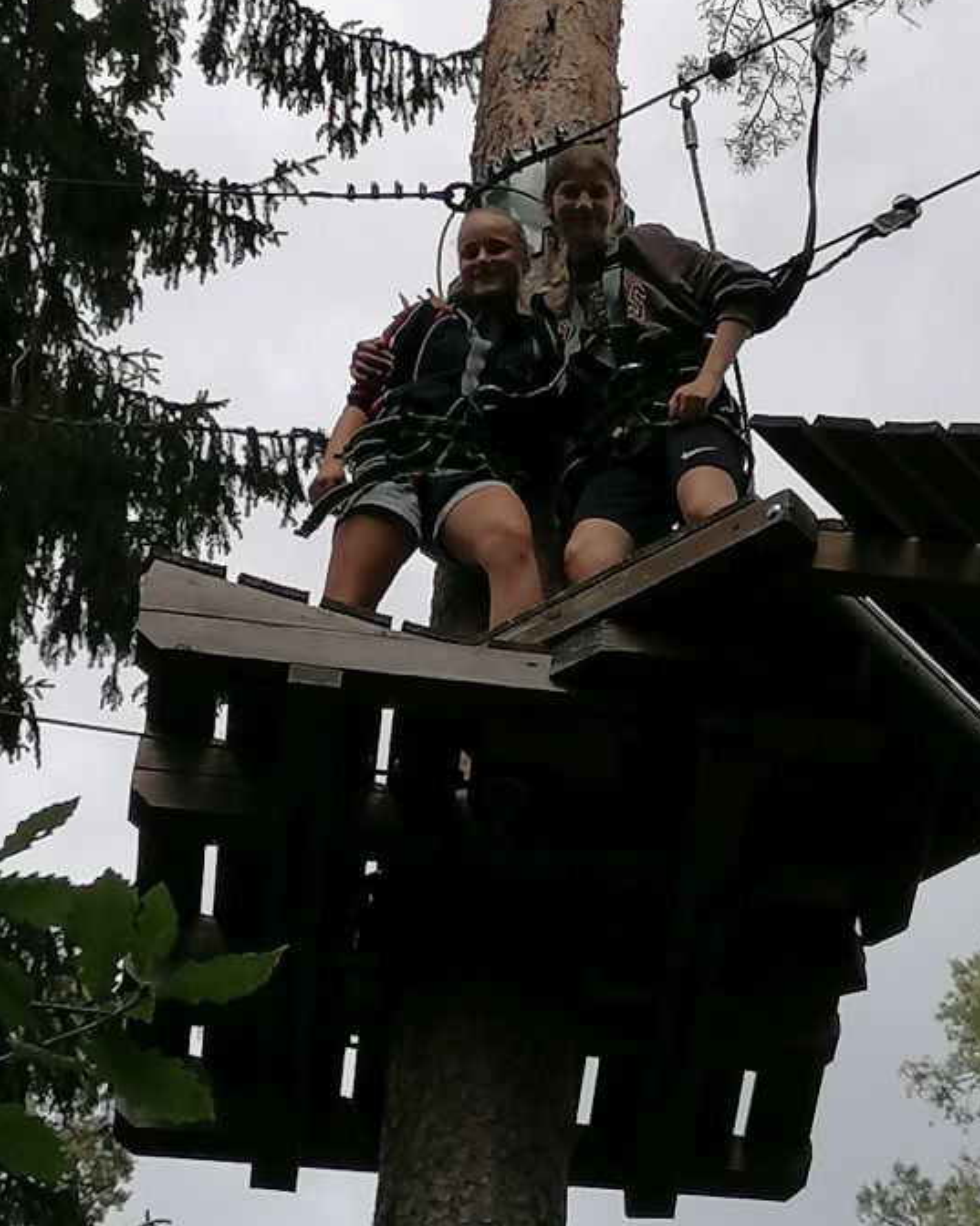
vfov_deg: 20.8
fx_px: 3338
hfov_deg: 16.7
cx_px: 549
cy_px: 640
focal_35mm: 92
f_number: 1.8
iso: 50
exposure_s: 1/501
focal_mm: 4.75
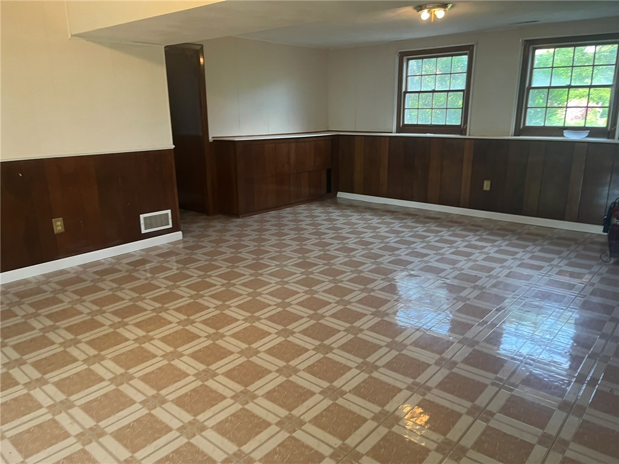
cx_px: 310
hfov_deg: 67.3
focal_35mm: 26
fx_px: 465
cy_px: 232
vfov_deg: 53.1
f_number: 1.6
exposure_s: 1/60
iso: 125
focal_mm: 5.1
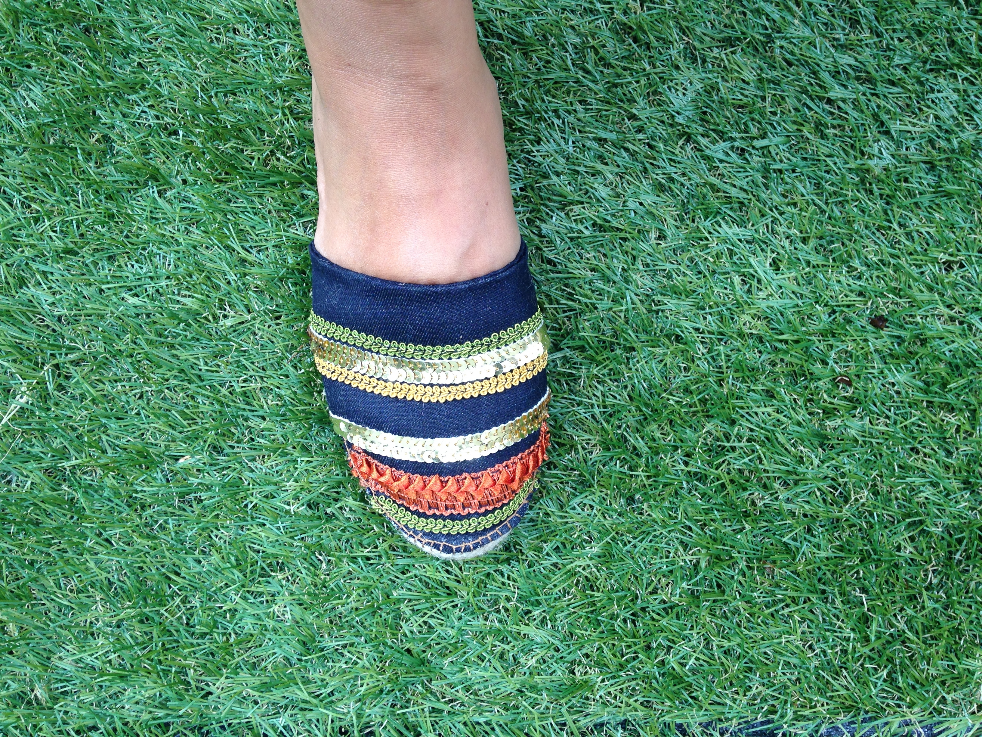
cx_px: 491
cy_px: 368
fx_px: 936
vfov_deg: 42.9
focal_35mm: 33
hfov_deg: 55.4
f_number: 2.4
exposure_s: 1/60
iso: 50
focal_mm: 4.12
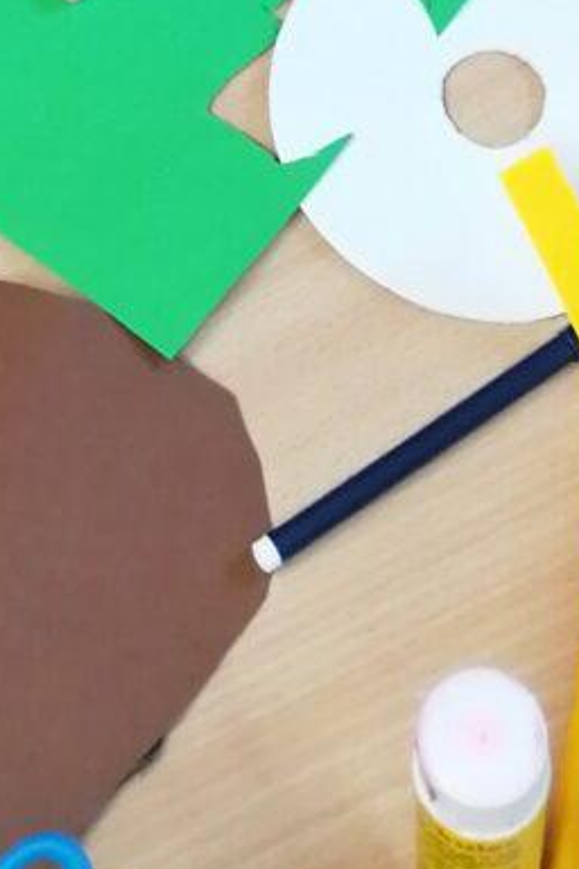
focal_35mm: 117
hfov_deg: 11.7
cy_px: -674
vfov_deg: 15.2
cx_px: 260
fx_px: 2822
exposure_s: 1/33.3
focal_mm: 4.75
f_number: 1.8
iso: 200
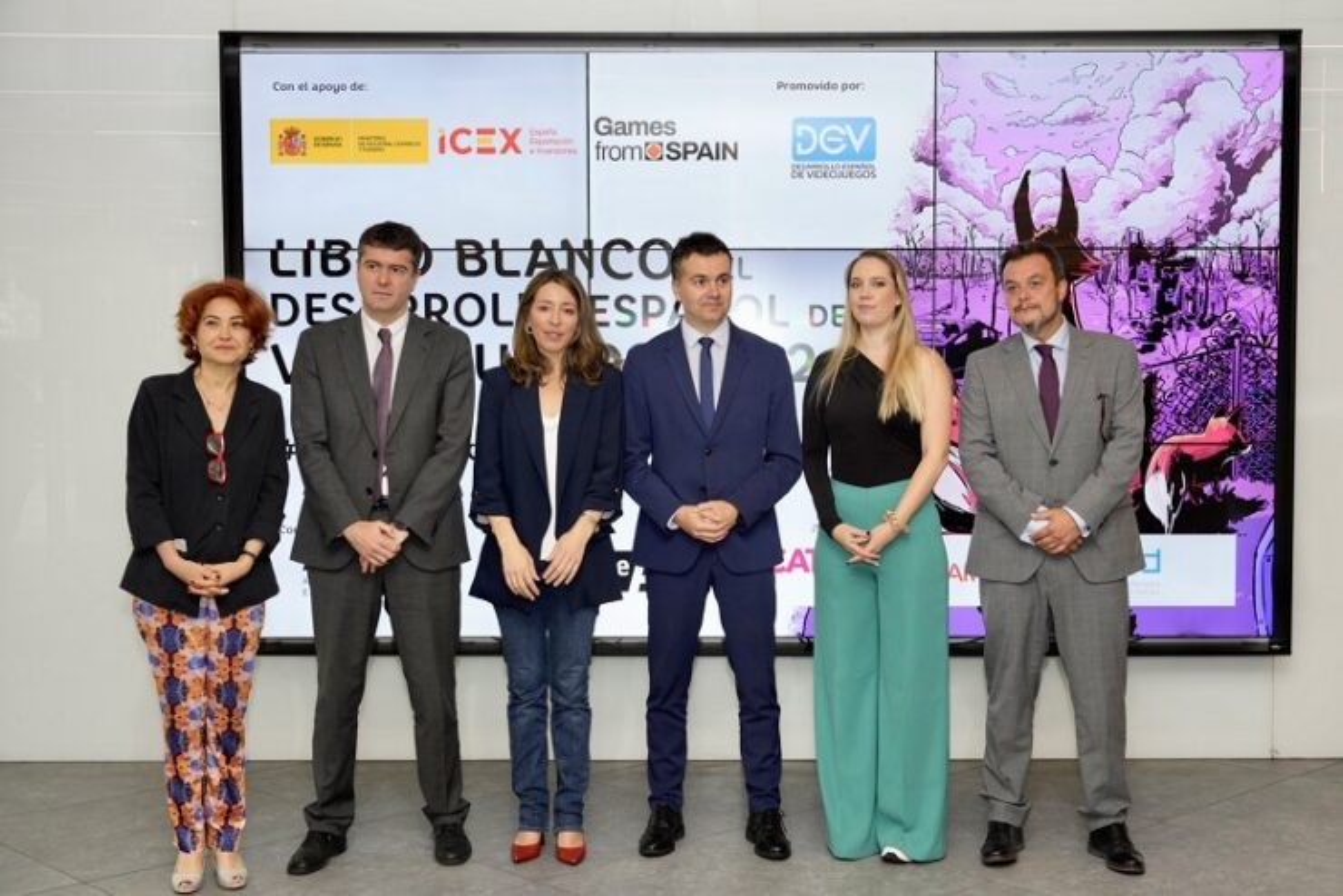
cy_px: 448
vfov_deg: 32.1
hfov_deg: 46.6
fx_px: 1560
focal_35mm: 42
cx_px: 672
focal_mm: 41.8
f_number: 5
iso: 800
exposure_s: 1/160
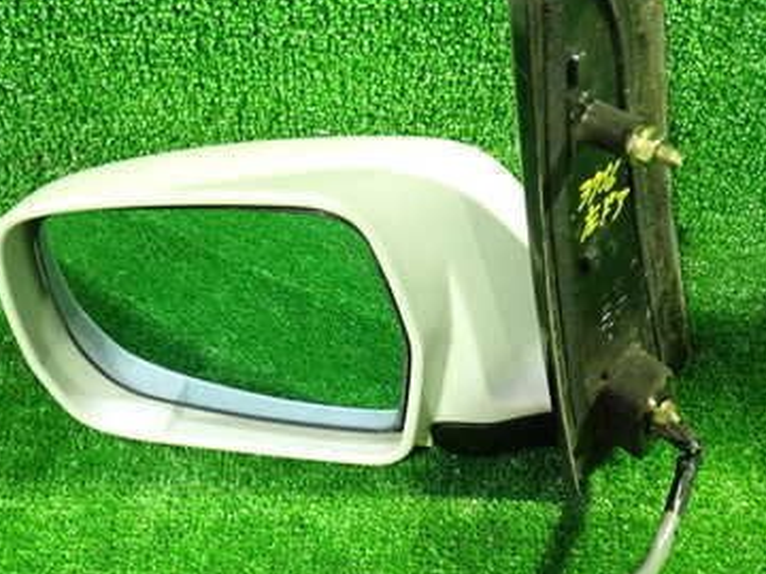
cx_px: 332
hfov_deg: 38.1
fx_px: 1106
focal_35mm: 50
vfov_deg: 29.1
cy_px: 244
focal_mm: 5.4
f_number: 2.3
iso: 800
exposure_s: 1/20
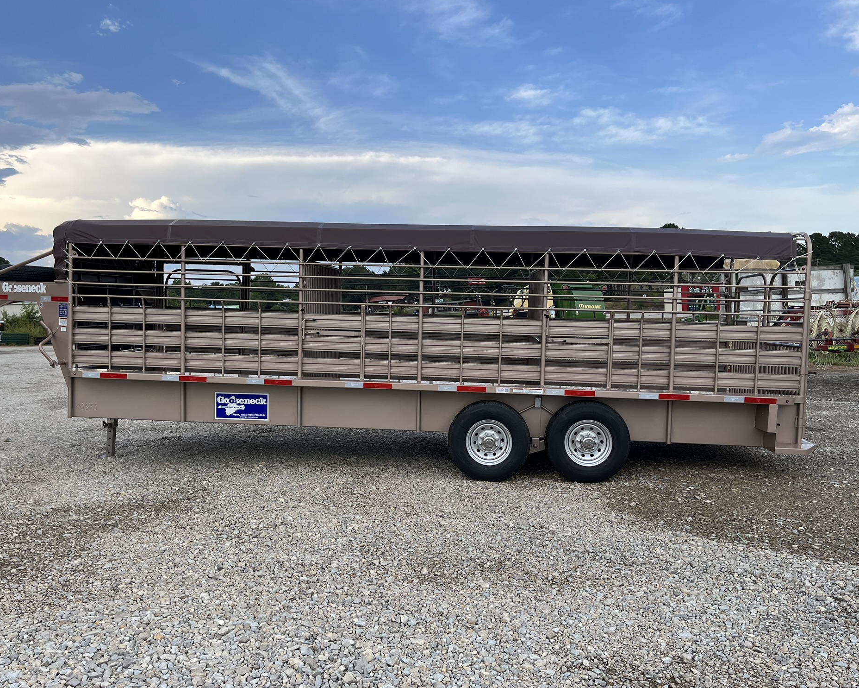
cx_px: 412
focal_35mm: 28
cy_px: 349
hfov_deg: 62.2
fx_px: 712
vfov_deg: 51.5
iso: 50
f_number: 1.6
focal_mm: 5.1
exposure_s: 1/1238
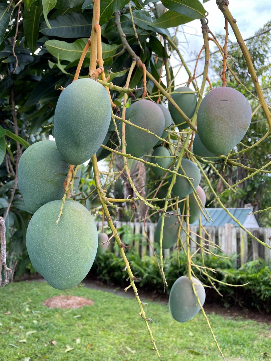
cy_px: 180
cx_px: 136
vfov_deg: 67.3
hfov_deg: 53.1
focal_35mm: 26
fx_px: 271
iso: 32
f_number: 1.6
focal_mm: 4.2
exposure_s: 1/364
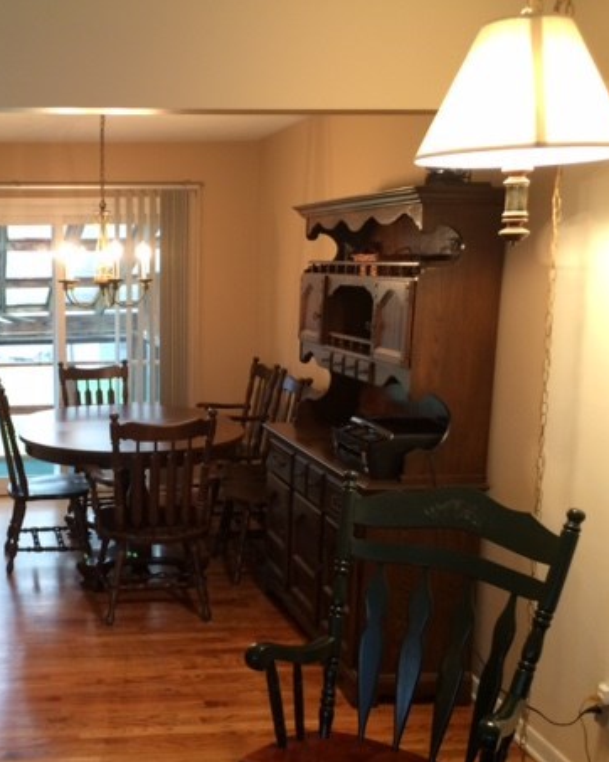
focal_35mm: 40
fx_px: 902
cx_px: 86
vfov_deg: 45.8
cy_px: 402
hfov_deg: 35.6
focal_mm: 4.15
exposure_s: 1/30
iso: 100
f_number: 2.2
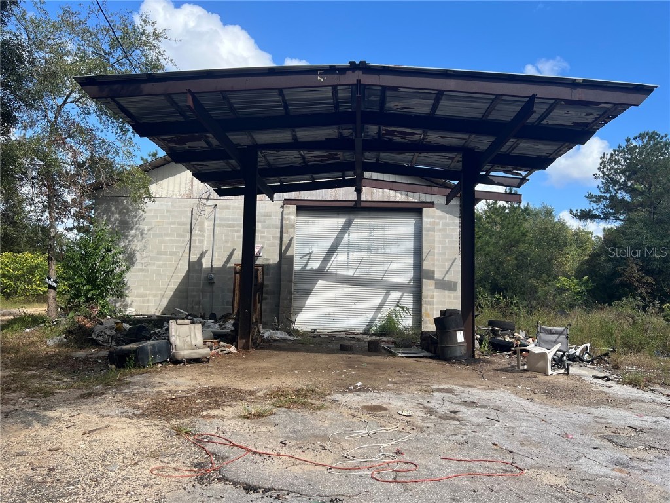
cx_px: 335
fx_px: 503
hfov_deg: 67.3
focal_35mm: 26
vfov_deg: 53.1
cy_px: 252
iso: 50
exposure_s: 1/1934
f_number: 1.5
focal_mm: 5.7
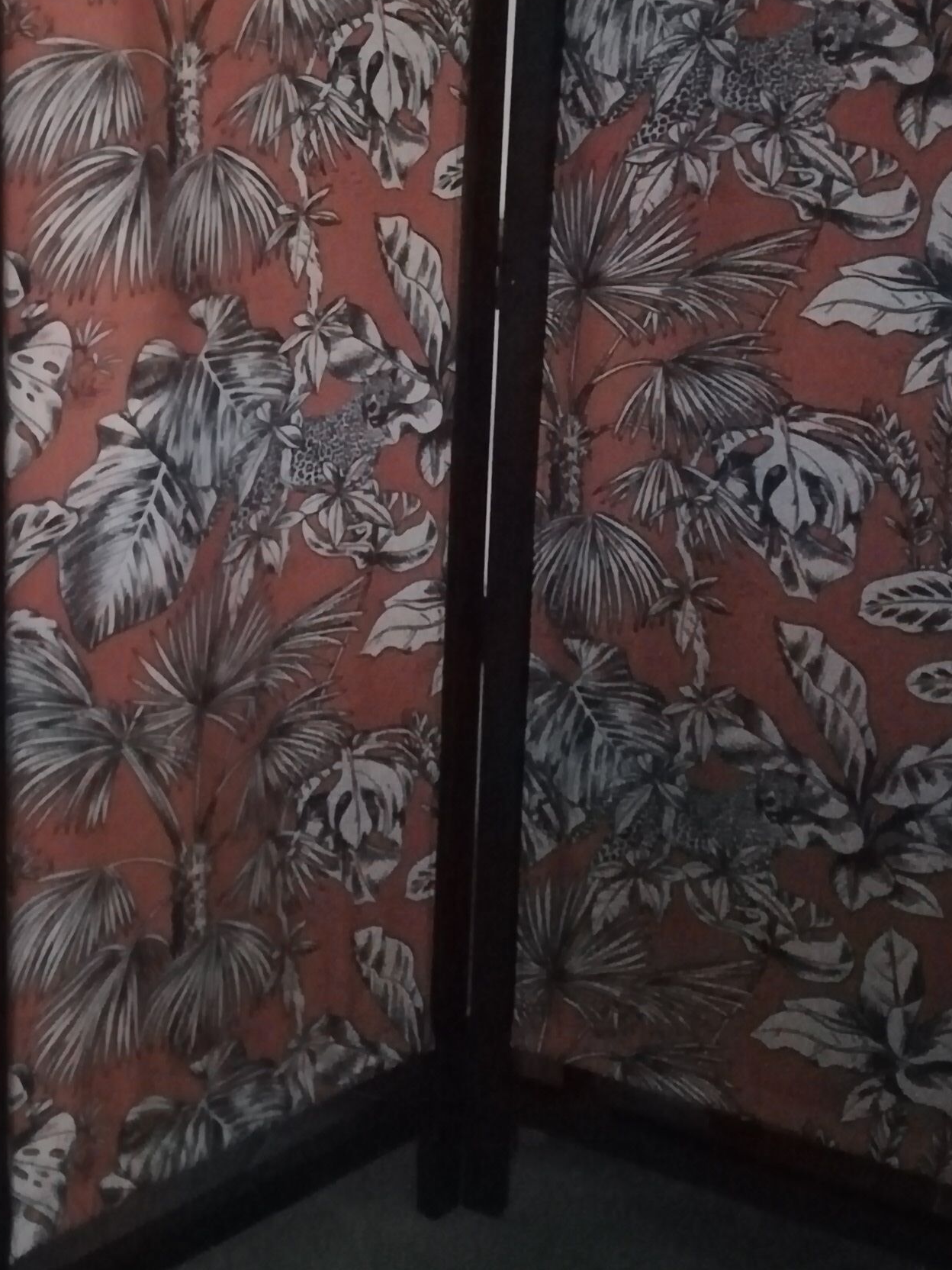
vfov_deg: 30.7
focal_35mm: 62
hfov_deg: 23.5
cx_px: 282
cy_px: 320
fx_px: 2273
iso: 3200
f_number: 2.2
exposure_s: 1/14.3
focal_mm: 3.83
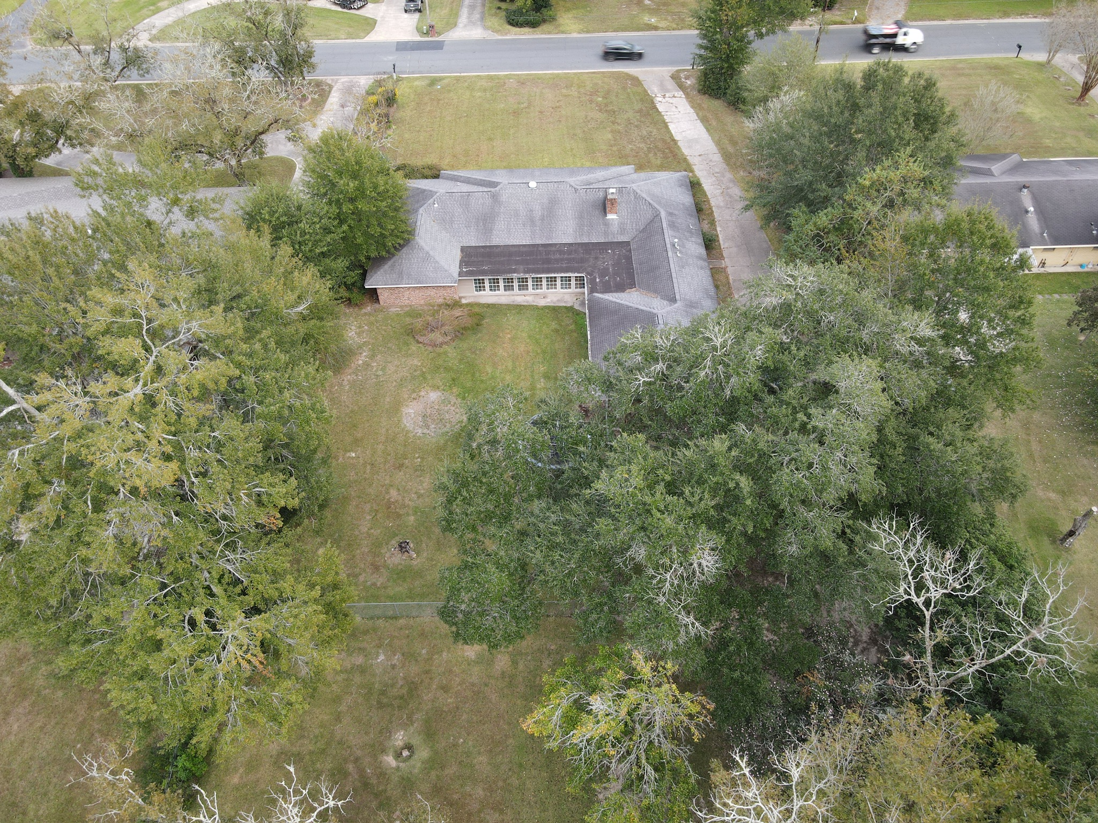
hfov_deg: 71.6
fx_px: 761
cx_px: 549
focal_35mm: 24
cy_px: 412
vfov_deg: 56.8
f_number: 2.8
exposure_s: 1/30
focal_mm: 4.5
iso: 110
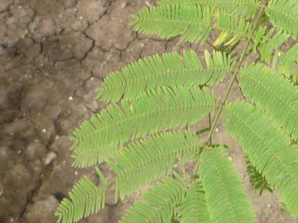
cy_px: -6
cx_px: 369
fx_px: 1050
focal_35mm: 122
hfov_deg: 15.5
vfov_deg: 12.0
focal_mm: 5.2
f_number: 4
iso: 100
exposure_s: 1/200
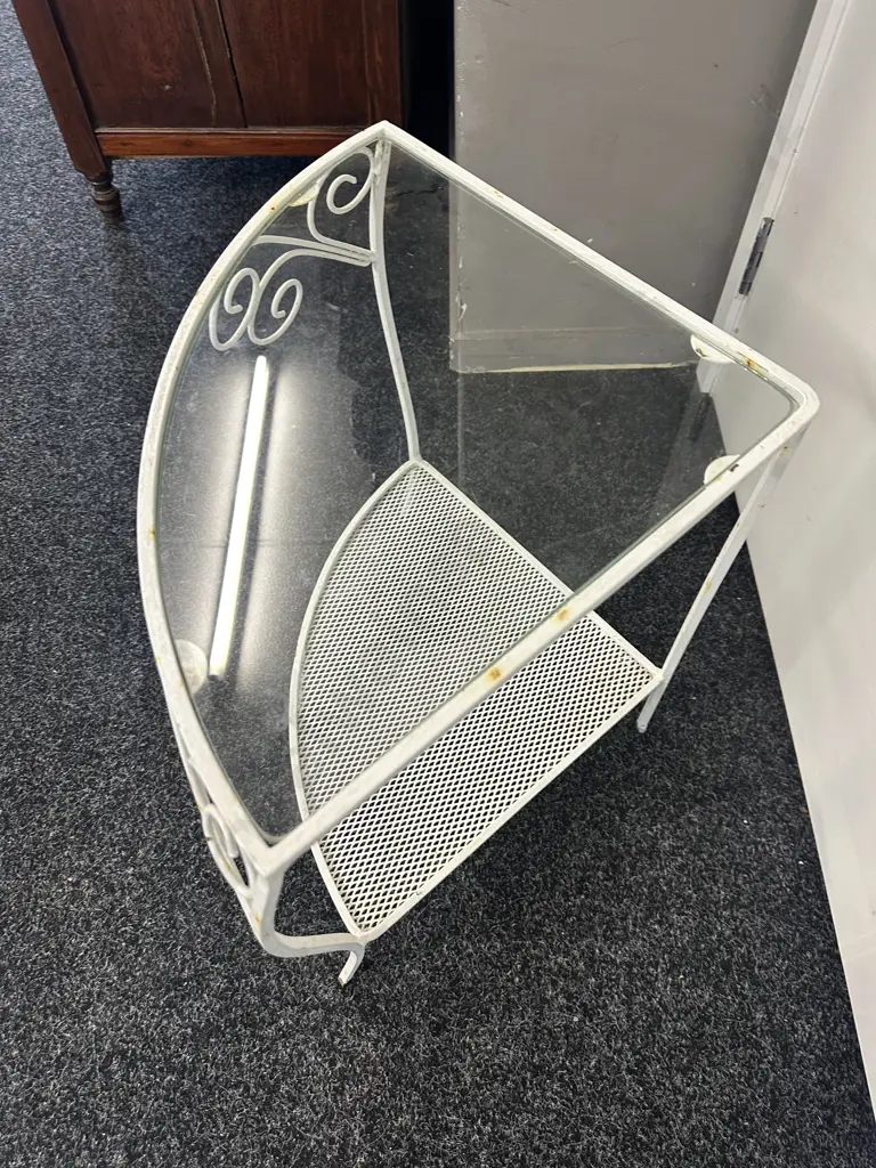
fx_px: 810
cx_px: 438
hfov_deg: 56.8
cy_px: 584
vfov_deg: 71.6
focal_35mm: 24
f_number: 1.78
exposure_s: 1/50
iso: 200
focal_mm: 6.86
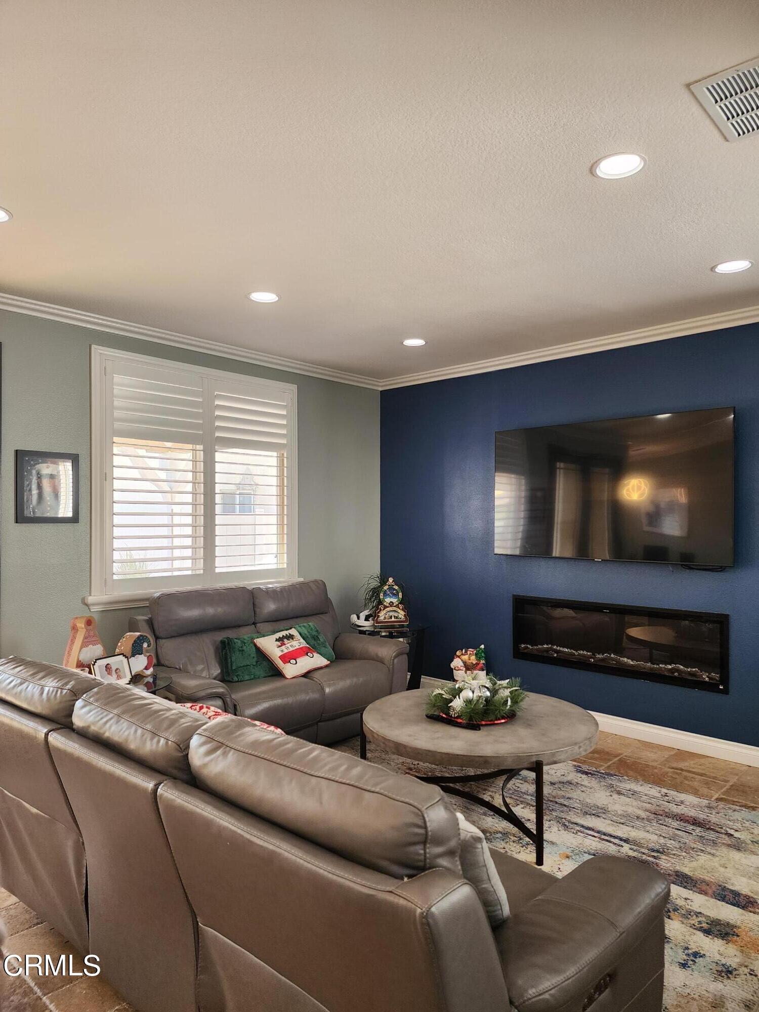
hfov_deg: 58.9
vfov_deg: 73.9
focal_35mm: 23
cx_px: 380
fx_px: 672
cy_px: 506
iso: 160
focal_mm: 6.4
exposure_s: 1/120
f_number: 1.8
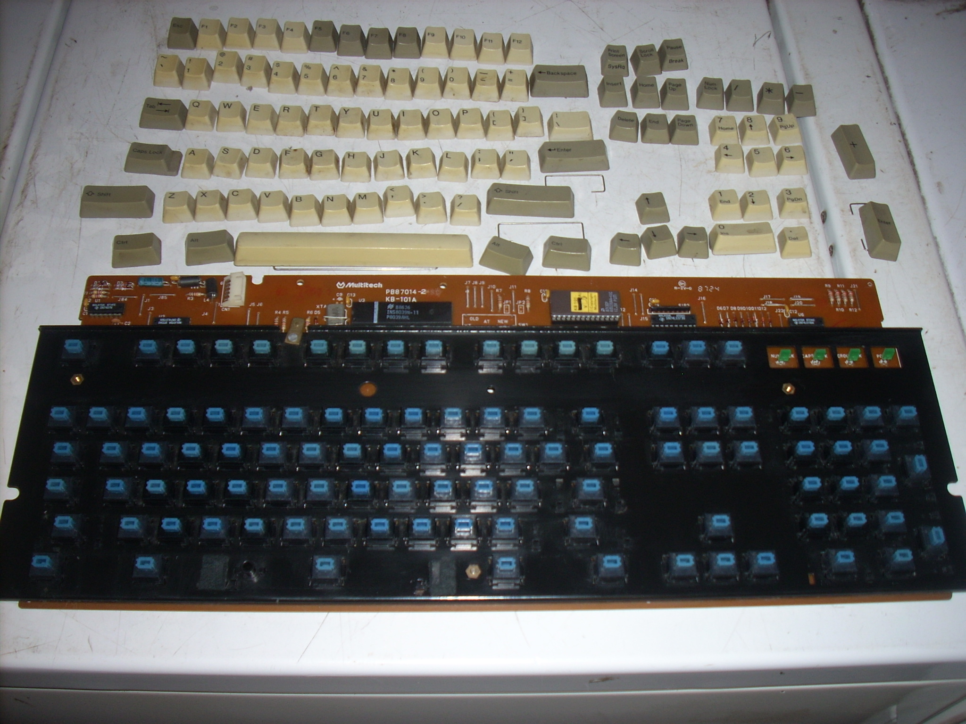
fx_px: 1033
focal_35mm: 37
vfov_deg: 38.7
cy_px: 362
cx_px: 483
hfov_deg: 50.1
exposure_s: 1/60
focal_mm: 6.2
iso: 64
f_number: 2.8
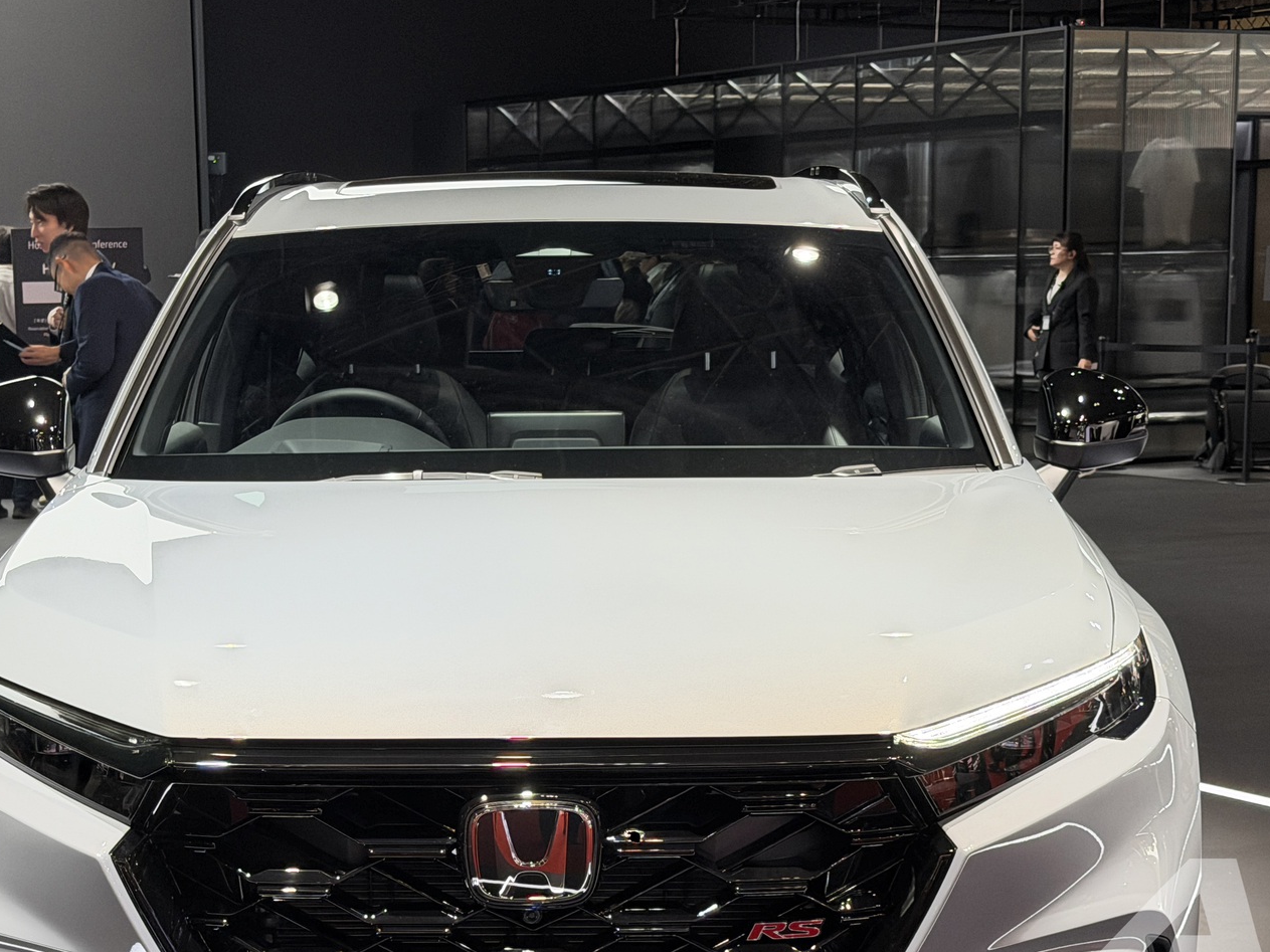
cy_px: 678
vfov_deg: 19.3
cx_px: 544
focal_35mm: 76
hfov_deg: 25.6
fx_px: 2788
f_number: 1.78
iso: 64
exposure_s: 1/100
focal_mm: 6.76
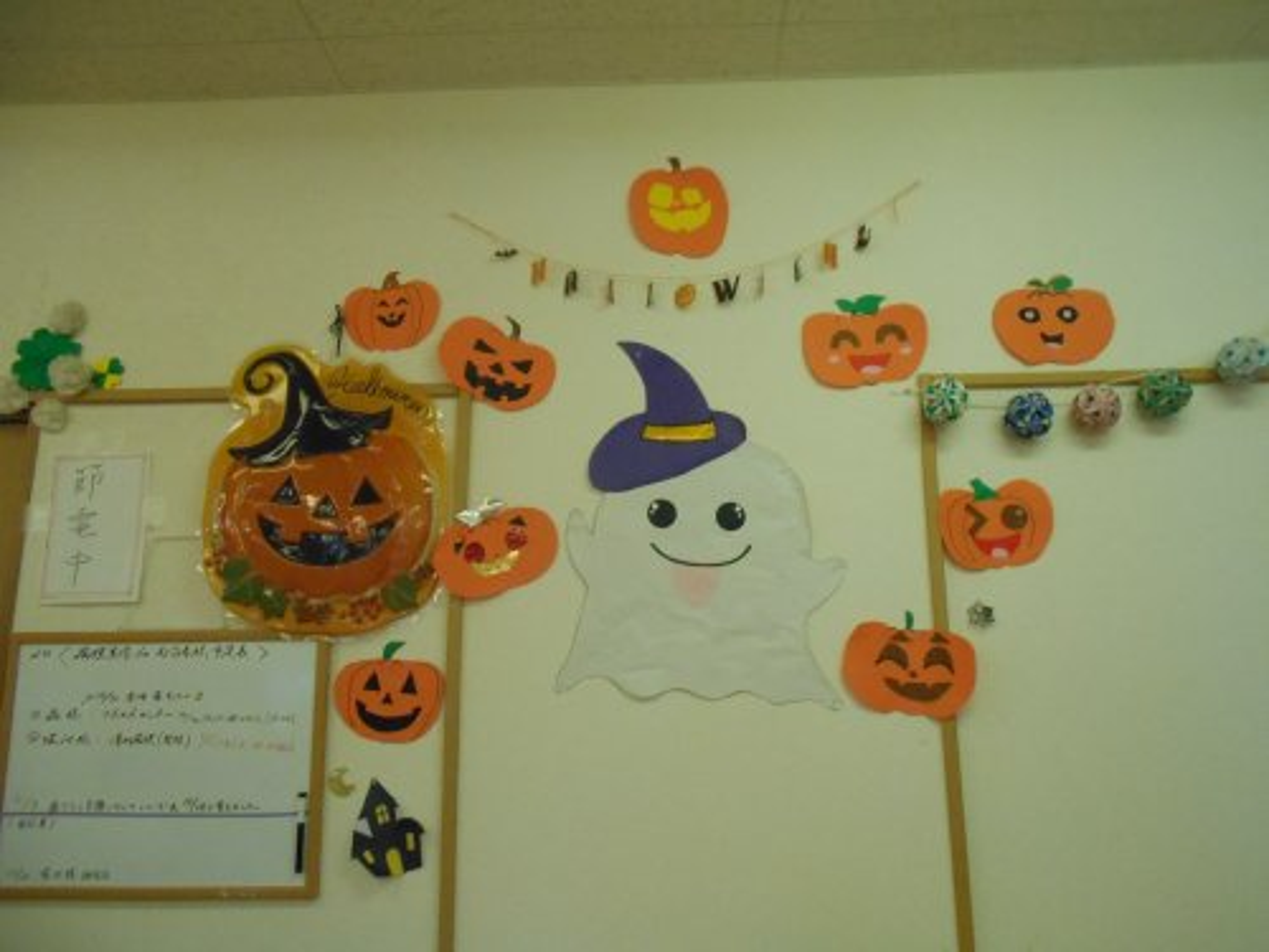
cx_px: 634
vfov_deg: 53.1
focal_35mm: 26
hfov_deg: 67.3
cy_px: 476
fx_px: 953
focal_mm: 4.6
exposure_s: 1/80
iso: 800
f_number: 3.2
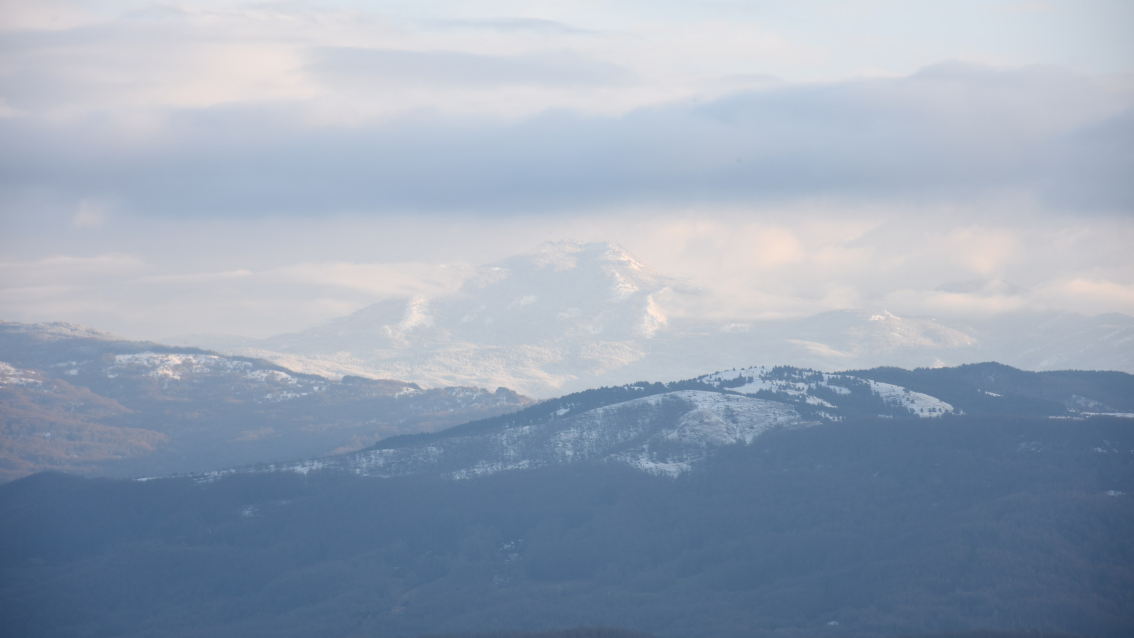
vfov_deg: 7.3
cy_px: 338
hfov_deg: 13.0
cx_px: 567
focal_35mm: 166
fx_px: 4978
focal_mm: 105
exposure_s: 1/125
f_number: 5.6
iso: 100
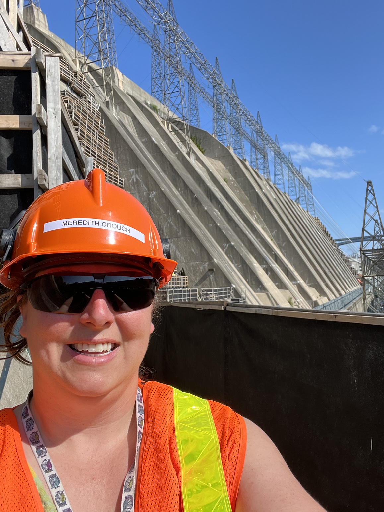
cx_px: 192
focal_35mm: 30
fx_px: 444
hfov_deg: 46.8
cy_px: 256
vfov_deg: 60.0
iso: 32
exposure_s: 1/711
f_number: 2.2
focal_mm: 2.71
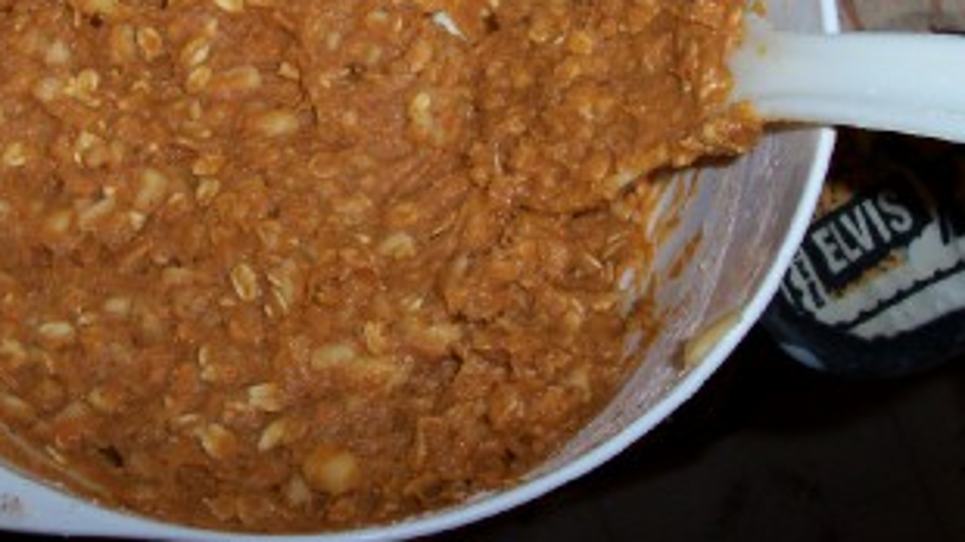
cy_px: 87
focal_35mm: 52
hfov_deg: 39.7
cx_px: 392
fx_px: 1330
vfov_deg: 22.6
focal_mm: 5.6
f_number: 2.8
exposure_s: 1/60
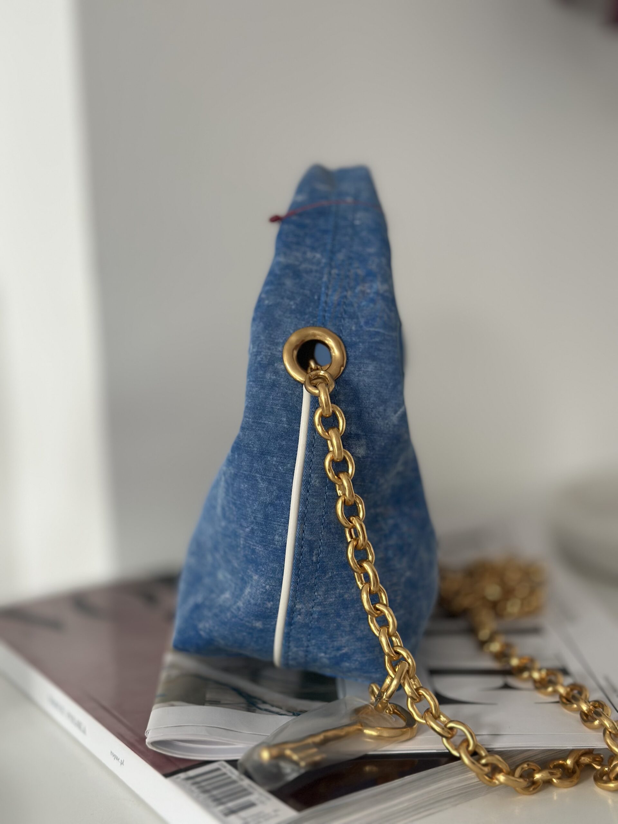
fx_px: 1143
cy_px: 412
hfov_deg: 30.3
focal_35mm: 48
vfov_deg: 39.7
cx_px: 309
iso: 125
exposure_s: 1/121
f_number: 1.78
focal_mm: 6.86
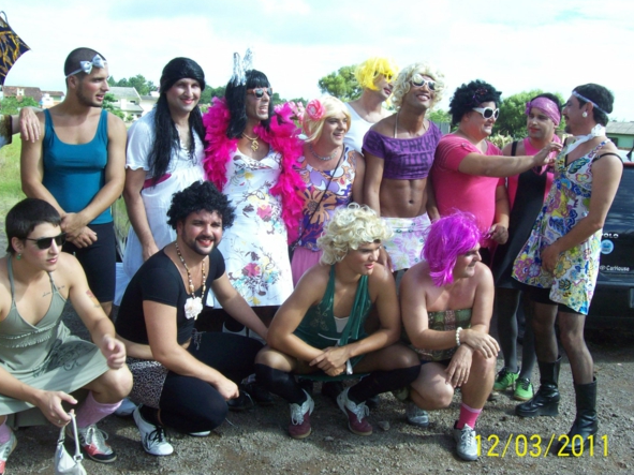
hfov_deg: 47.9
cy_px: 239
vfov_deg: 36.8
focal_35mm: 39
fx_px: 714
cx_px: 319
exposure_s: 1/265
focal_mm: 6
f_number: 4.8
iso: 80
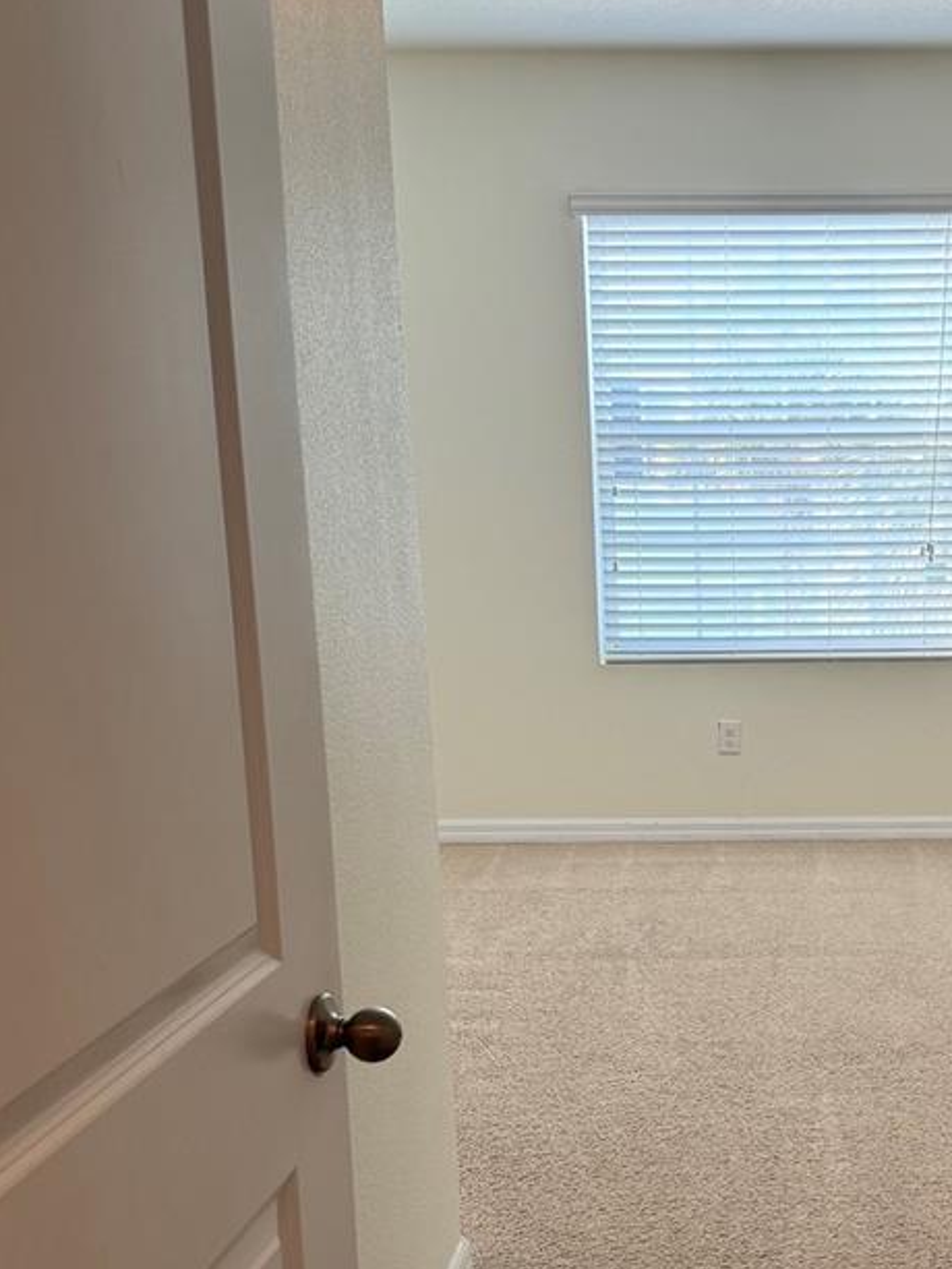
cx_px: 828
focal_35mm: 47
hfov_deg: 29.8
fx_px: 1723
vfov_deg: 40.0
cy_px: 838
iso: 125
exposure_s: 1/60
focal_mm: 6.86
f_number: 1.78
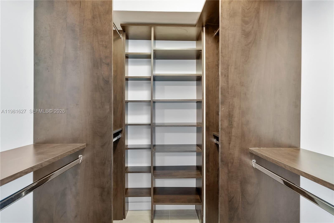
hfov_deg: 96.7
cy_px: 112
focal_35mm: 16
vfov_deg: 73.7
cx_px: 167
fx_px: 148
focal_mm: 16
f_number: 9
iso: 800
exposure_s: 1.6
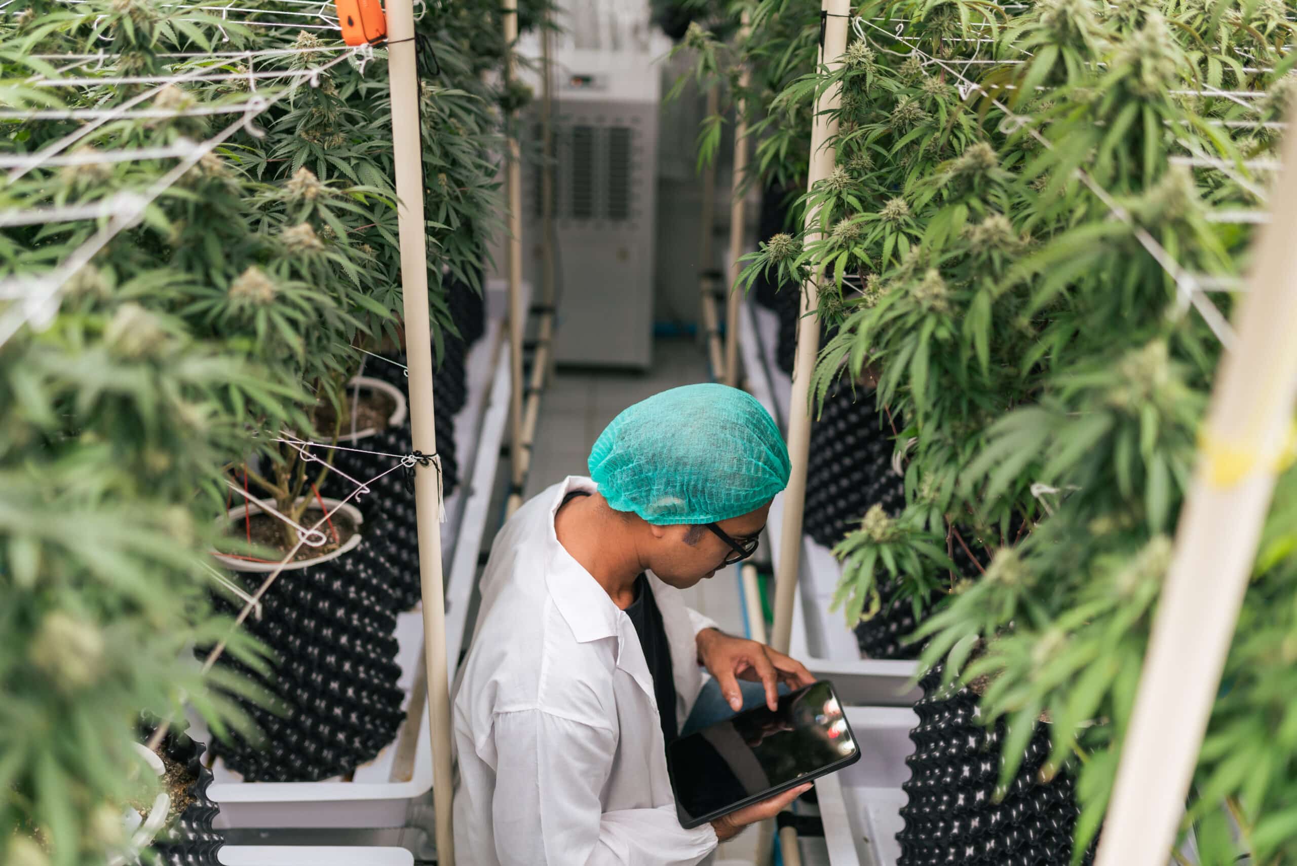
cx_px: 648
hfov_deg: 54.4
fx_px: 1261
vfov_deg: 37.9
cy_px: 433
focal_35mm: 35
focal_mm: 35
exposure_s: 1/1250
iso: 160
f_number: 1.4
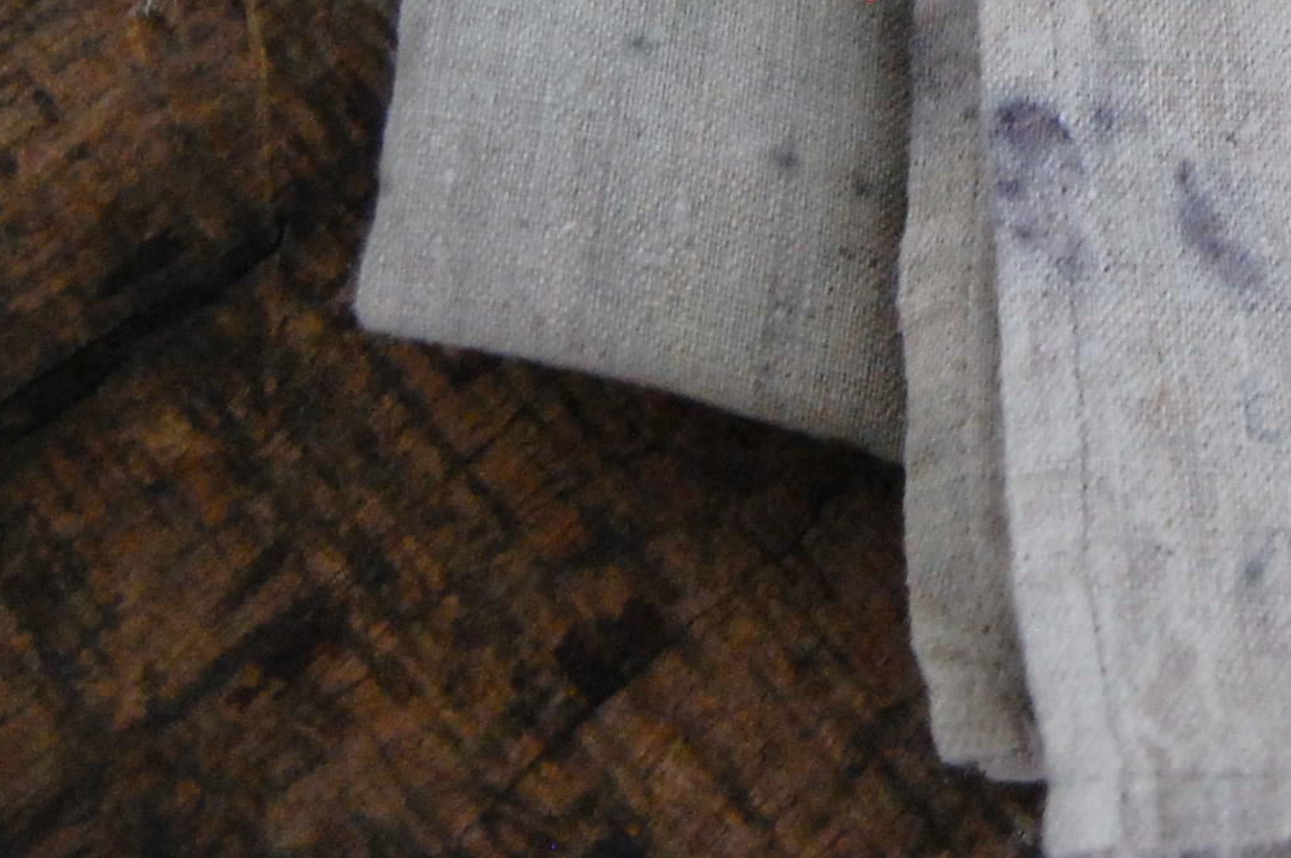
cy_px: -76
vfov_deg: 13.0
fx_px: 3708
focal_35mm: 104
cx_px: 1386
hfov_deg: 19.0
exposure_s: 1/20
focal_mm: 23
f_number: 3.8
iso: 1600
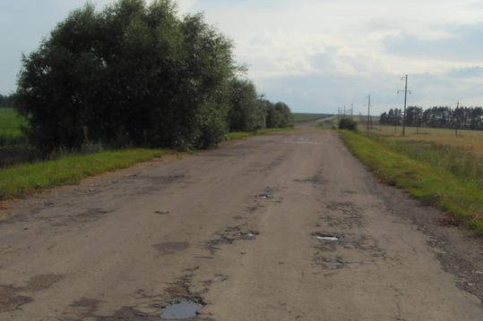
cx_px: 280
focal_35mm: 64
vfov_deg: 21.2
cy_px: 115
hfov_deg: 31.4
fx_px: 858
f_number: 6.2
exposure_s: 1/500
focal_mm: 6.6
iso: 80
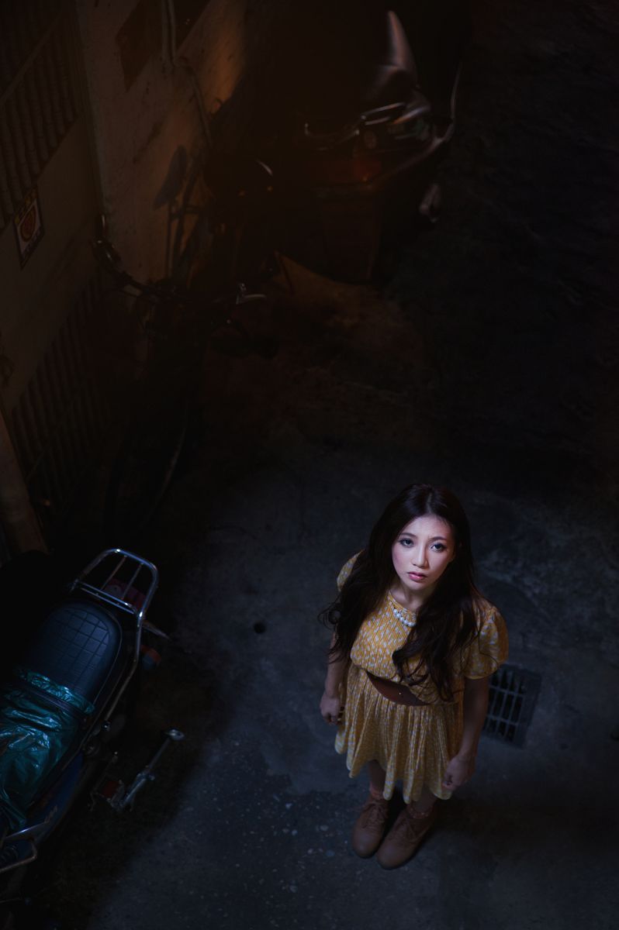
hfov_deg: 20.9
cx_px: 310
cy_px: 465
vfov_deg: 31.0
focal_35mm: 65
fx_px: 1679
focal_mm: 65
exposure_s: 1/30
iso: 1250
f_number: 2.8
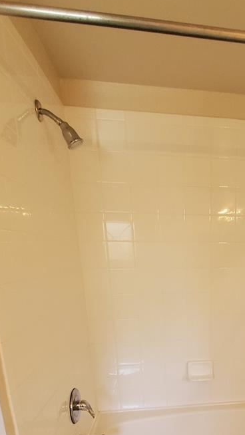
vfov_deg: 66.5
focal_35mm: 26
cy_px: 337
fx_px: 300
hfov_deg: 41.0
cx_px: 220
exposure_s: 1/59
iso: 320
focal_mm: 1.8
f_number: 2.2
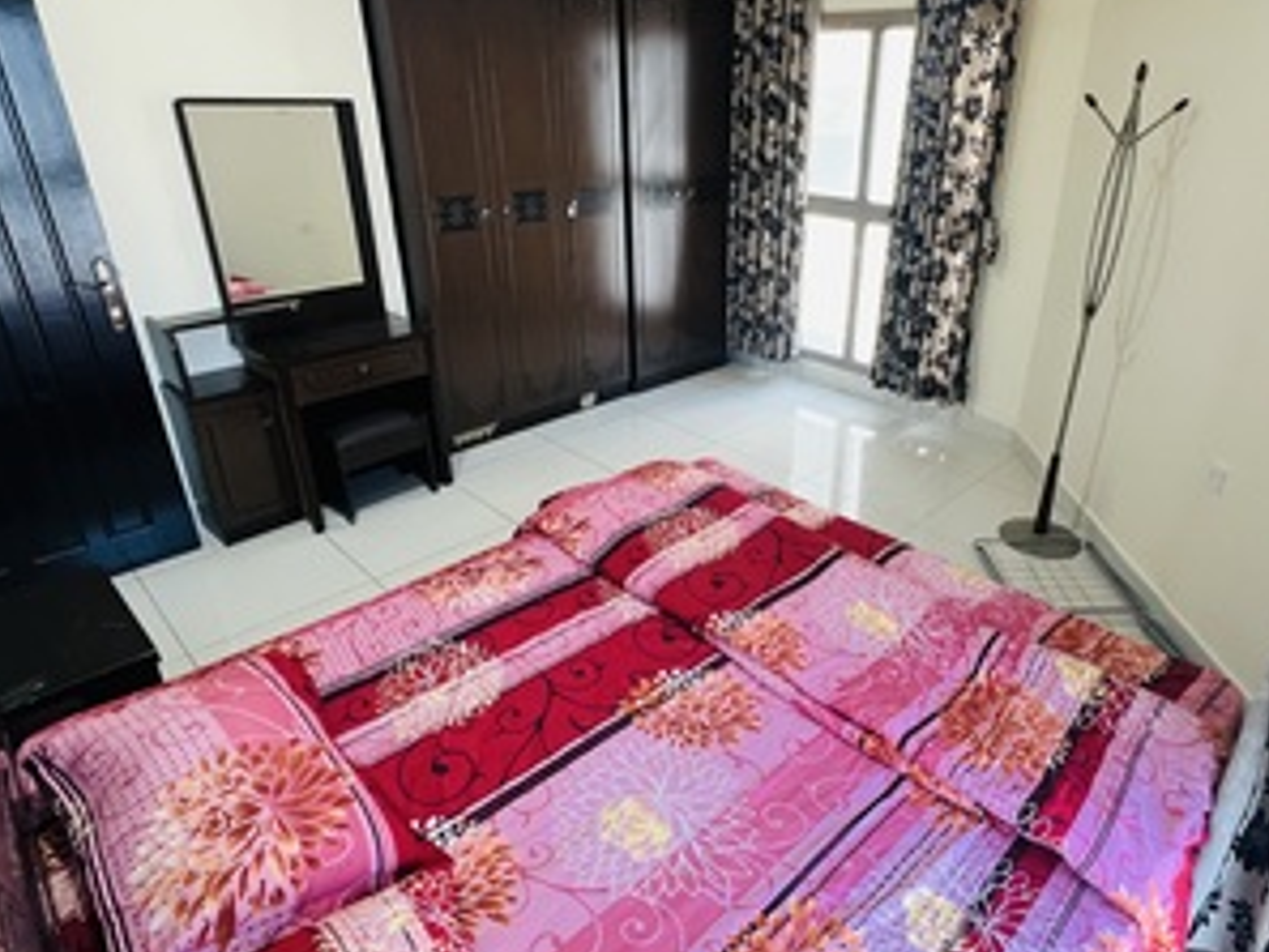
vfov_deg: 65.9
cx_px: 733
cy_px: 446
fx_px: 733
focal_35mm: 20
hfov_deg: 81.1
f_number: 1.8
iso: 250
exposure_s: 1/68
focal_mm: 1.57
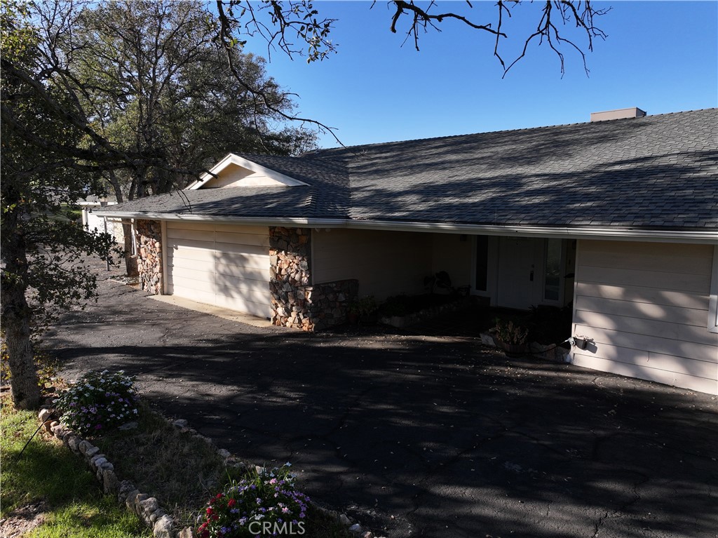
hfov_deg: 71.6
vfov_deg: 56.8
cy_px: 269
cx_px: 359
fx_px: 498
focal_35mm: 24
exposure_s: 1/120
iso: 150
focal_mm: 12.29
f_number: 2.8
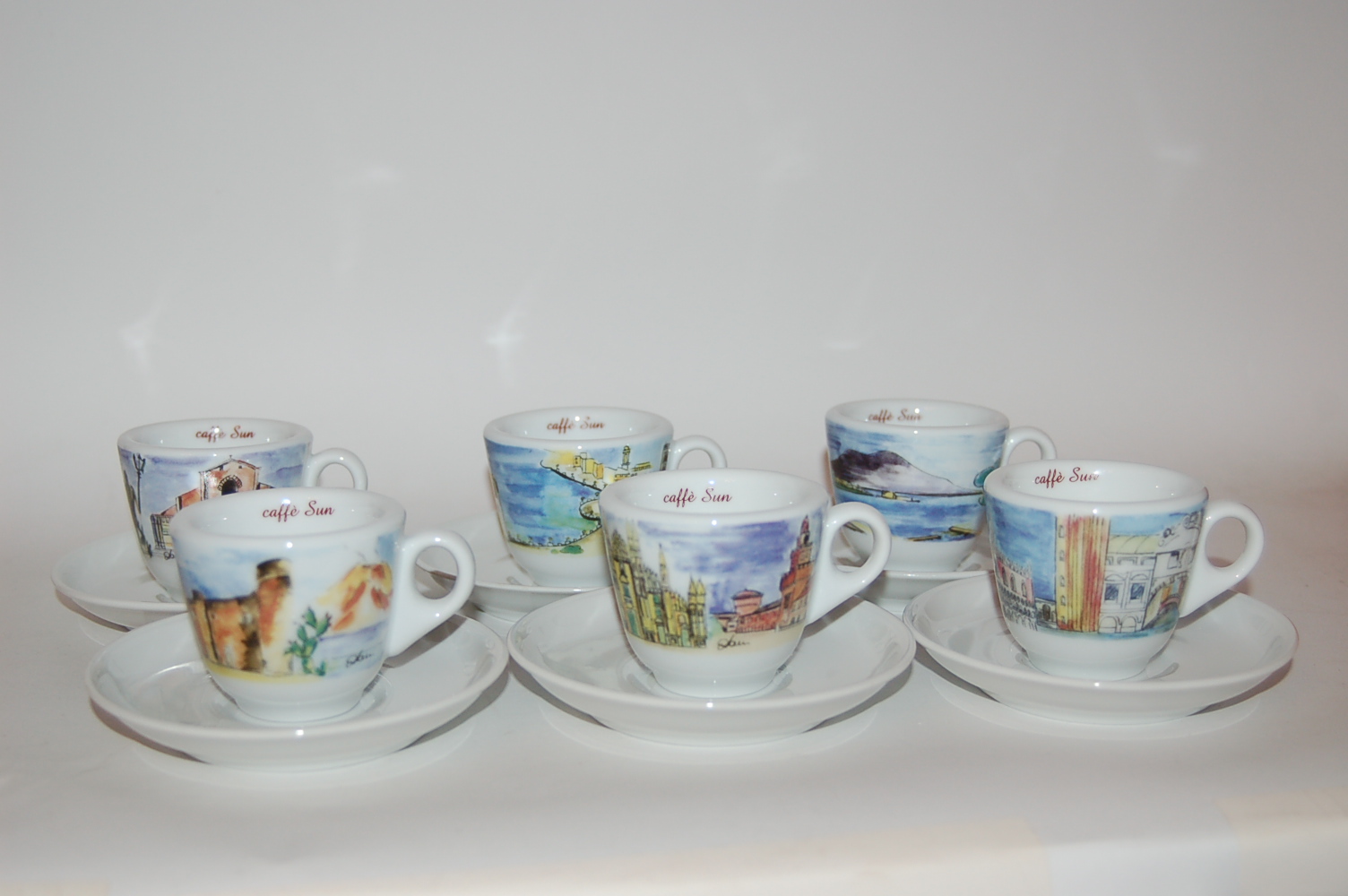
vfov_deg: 28.9
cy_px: 448
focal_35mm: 46
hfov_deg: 42.4
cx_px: 674
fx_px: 1740
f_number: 3.8
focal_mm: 31
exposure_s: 1/60
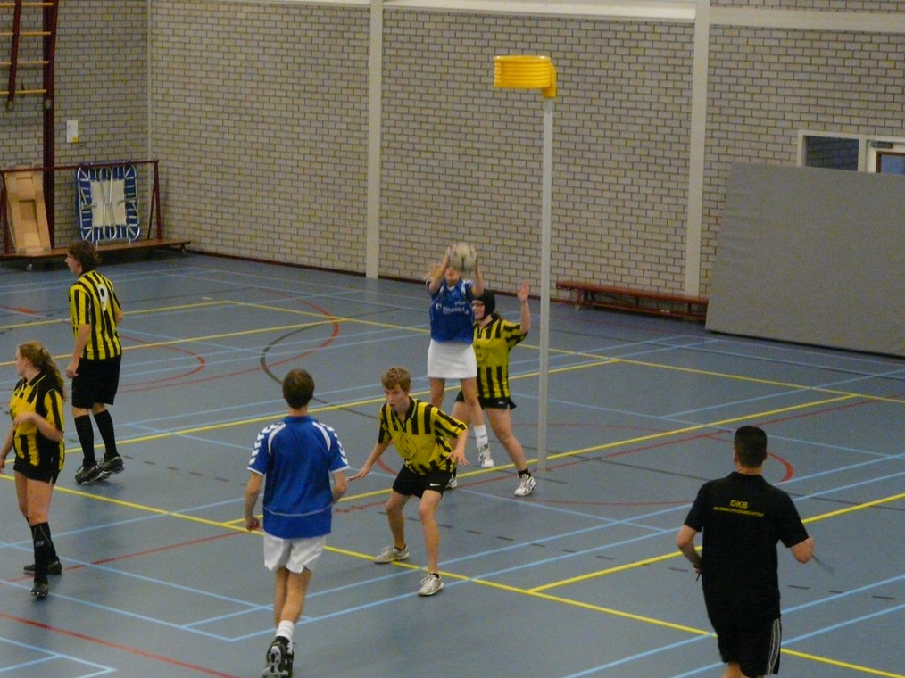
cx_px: 453
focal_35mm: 102
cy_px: 341
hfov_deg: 19.3
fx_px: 2666
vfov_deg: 14.5
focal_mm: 16.6
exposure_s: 1/100
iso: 800
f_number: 3.6
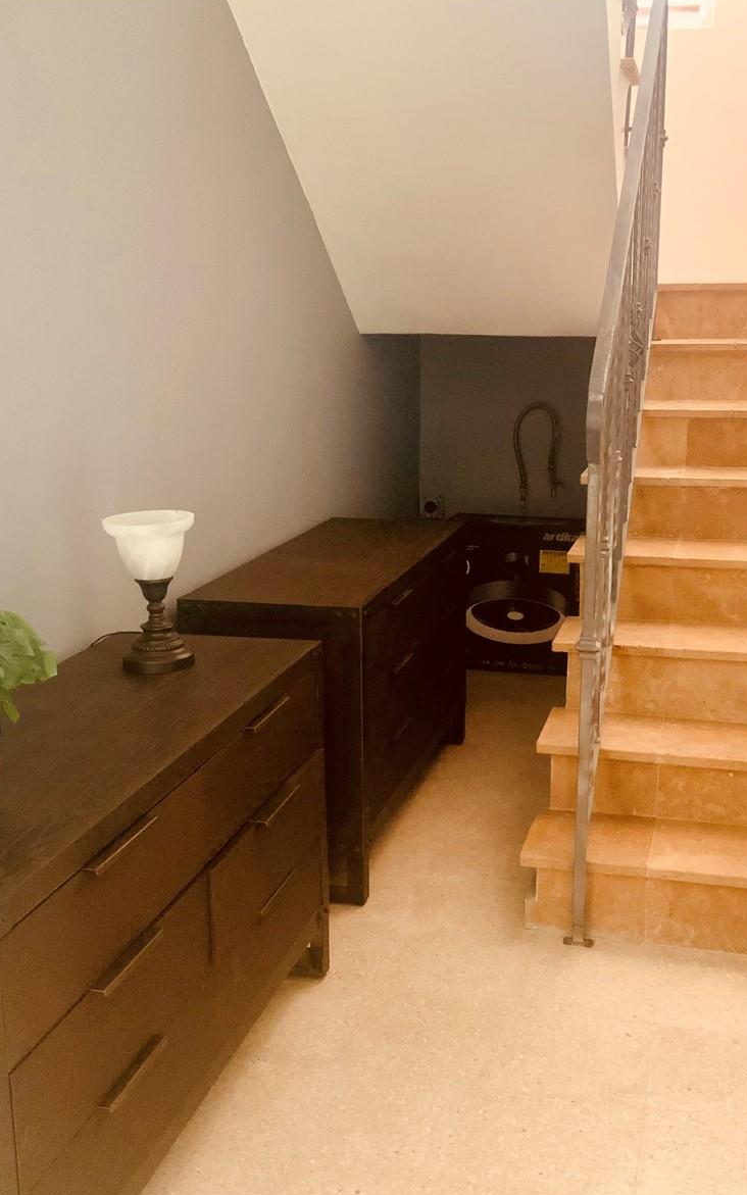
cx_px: 433
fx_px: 1368
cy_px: 603
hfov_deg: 30.5
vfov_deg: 47.2
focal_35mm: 42
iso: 250
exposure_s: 1/60
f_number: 1.8
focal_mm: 3
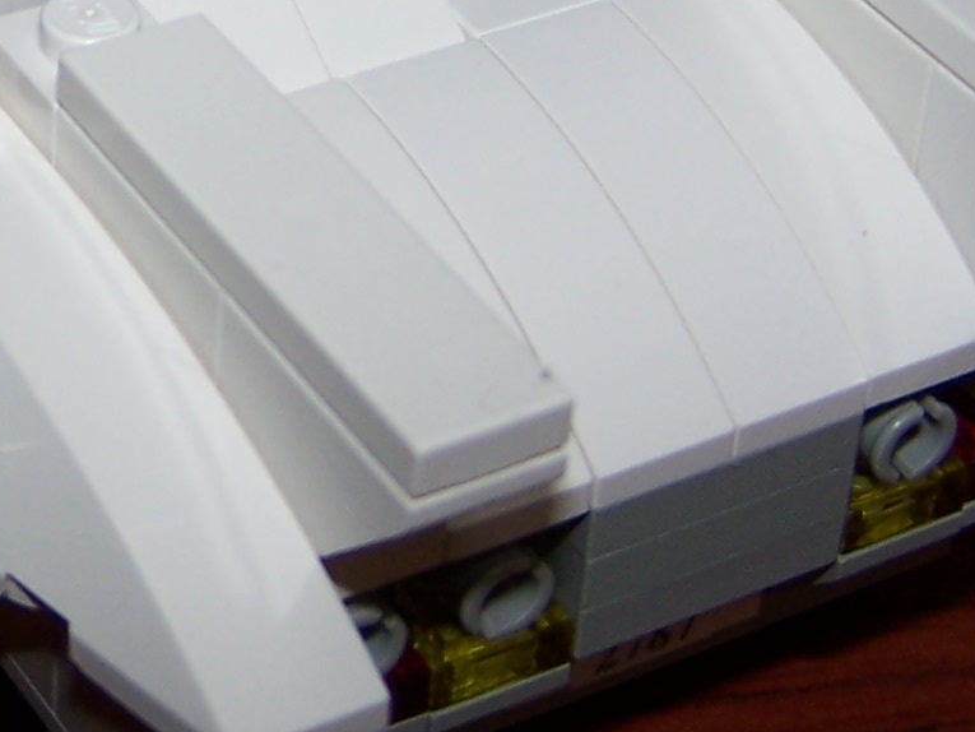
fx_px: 3606
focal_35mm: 128
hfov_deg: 15.1
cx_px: -51
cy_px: -15
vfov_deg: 11.5
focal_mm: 6.3
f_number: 2.8
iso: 80
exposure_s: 1/60
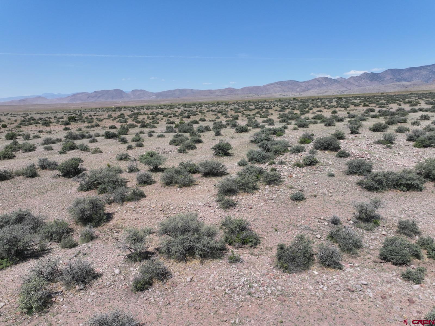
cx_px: 218
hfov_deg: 71.6
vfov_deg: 56.8
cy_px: 163
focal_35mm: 24
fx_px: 301
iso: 100
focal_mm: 12.29
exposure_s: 1/2000
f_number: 2.8
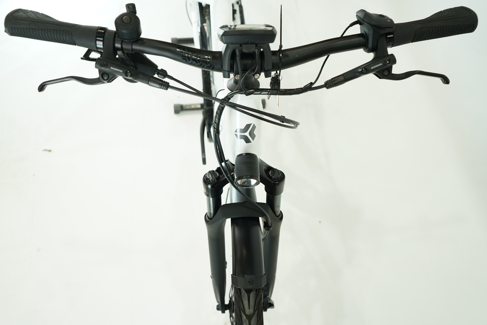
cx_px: 244
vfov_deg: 42.3
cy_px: 162
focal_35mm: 31
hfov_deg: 60.3
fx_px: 419
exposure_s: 1/200
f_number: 5
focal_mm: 31
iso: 1600
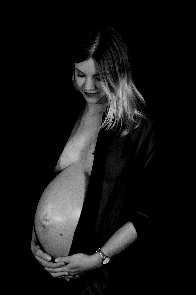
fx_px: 564
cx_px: 98
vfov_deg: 29.3
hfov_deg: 19.7
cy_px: 148
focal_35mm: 69
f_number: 5
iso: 200
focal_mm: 46
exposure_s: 1/40
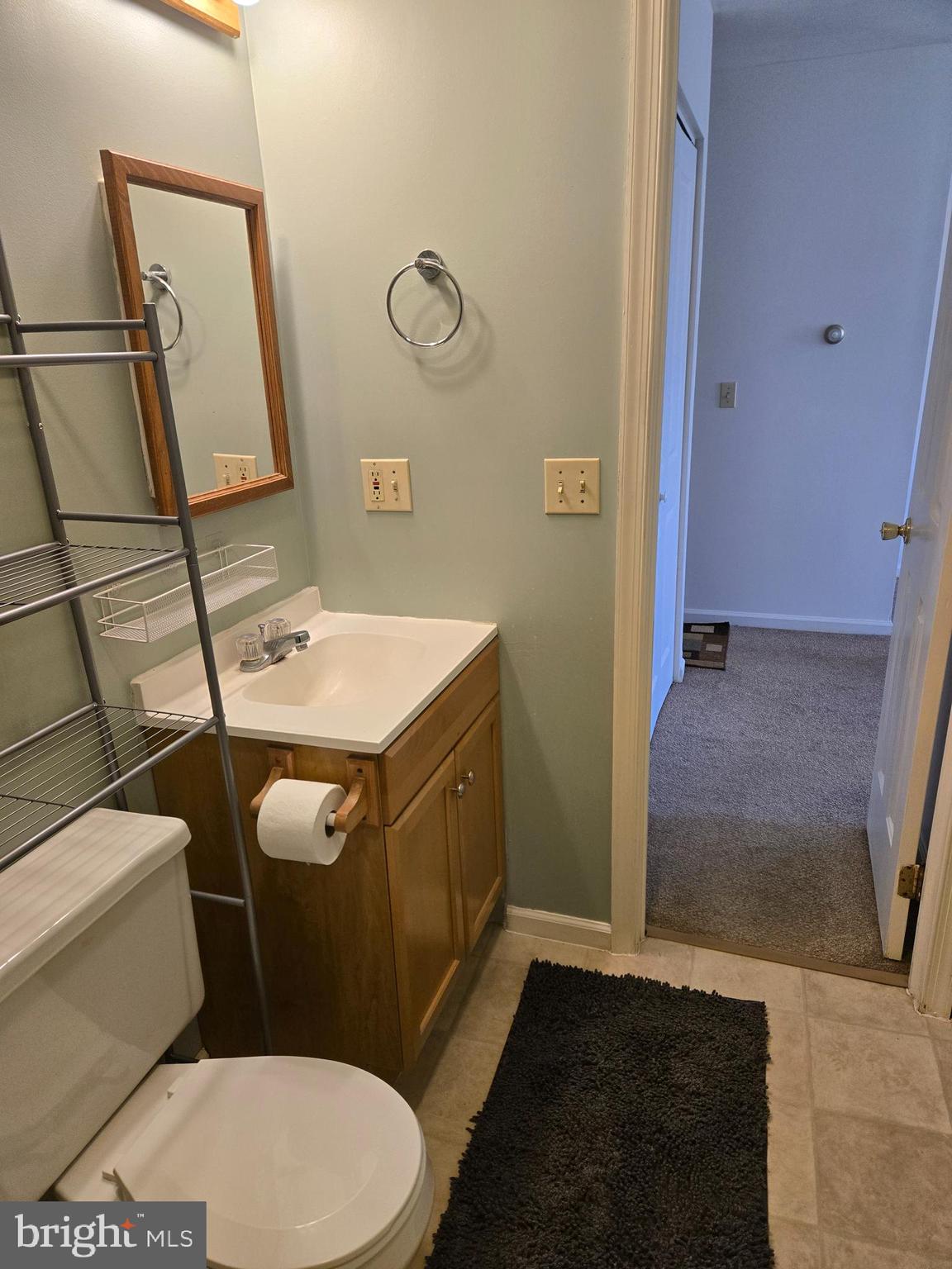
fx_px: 843
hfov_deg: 58.9
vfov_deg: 73.9
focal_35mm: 23
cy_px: 634
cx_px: 476
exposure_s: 1/120
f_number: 1.8
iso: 160
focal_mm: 5.4
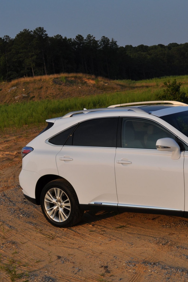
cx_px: 184
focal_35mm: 75
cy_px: 155
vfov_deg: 27.0
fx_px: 587
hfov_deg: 17.8
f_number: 10
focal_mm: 30
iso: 200
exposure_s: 1/400
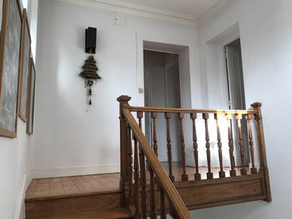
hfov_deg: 63.4
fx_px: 236
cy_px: 110
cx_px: 146
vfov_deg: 49.7
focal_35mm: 28
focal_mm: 3.99
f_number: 1.8
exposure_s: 1/100
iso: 25
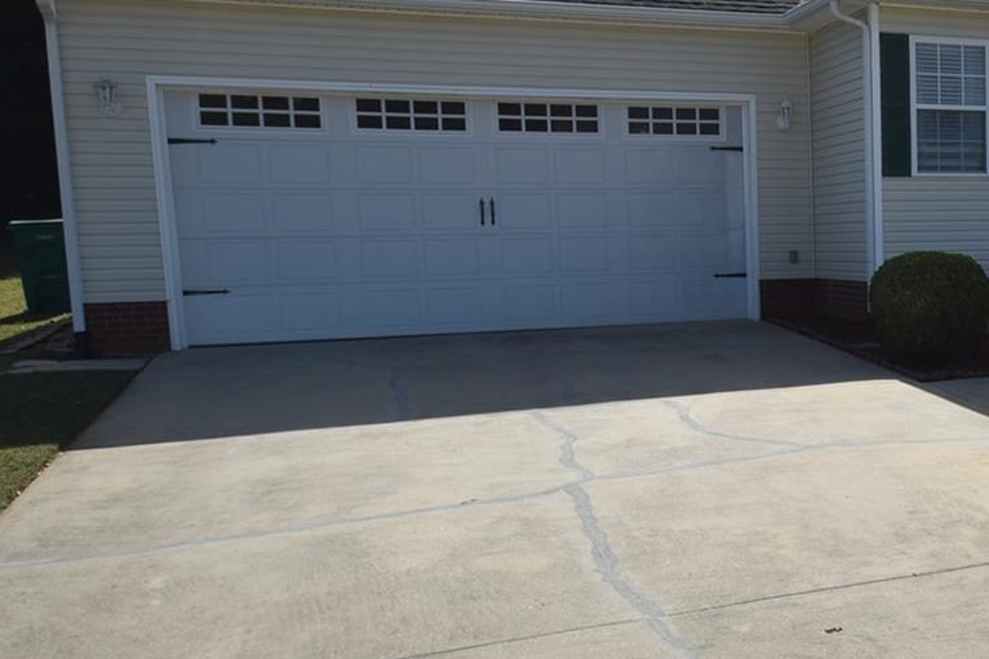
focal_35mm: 41
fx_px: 1126
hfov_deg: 42.4
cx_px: 936
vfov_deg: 32.6
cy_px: 331
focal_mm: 10
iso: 100
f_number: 8
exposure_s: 1/200
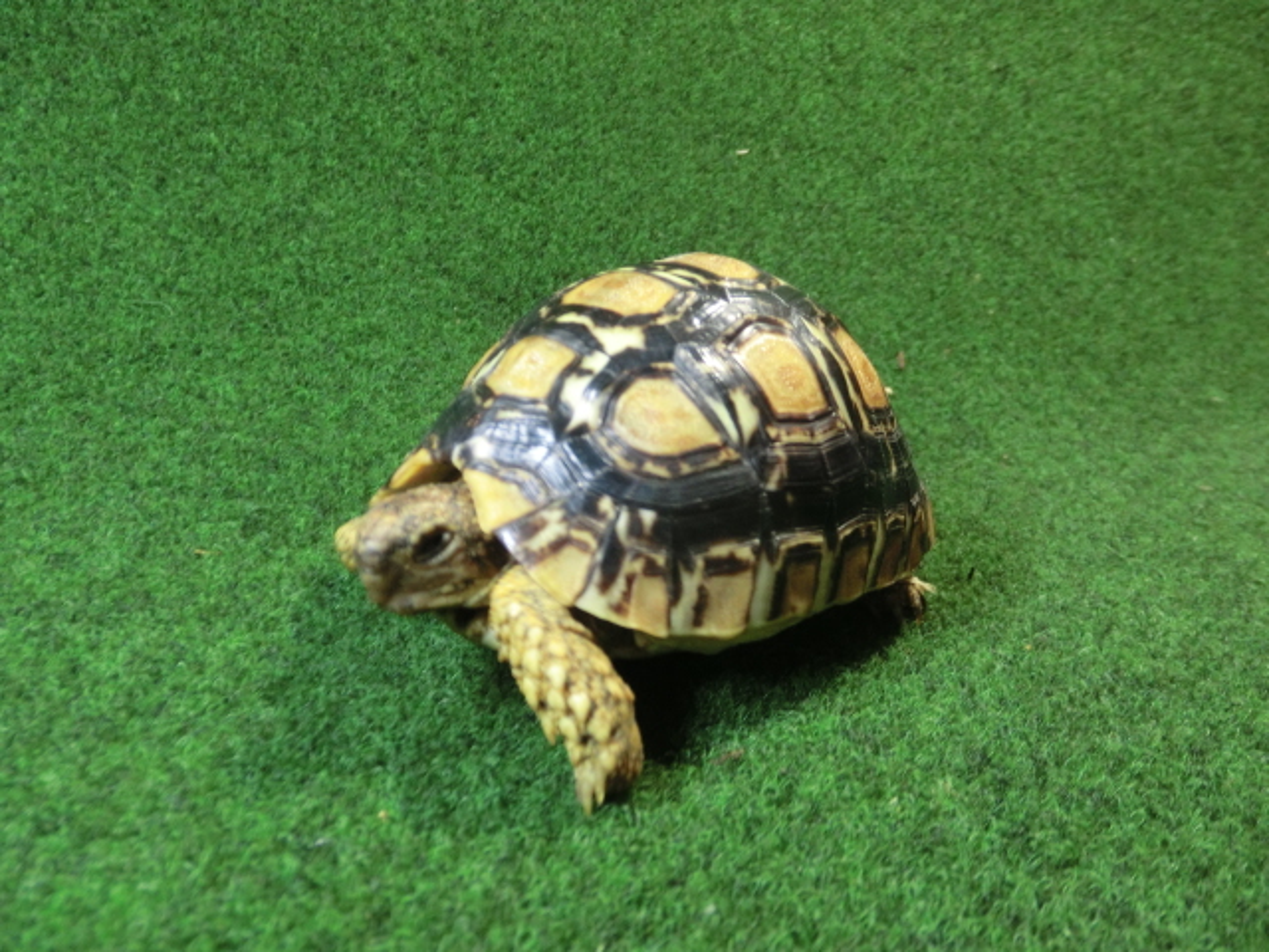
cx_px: 634
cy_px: 476
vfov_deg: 49.7
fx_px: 1026
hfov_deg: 63.4
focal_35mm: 28
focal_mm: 5
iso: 400
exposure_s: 1/60
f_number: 3
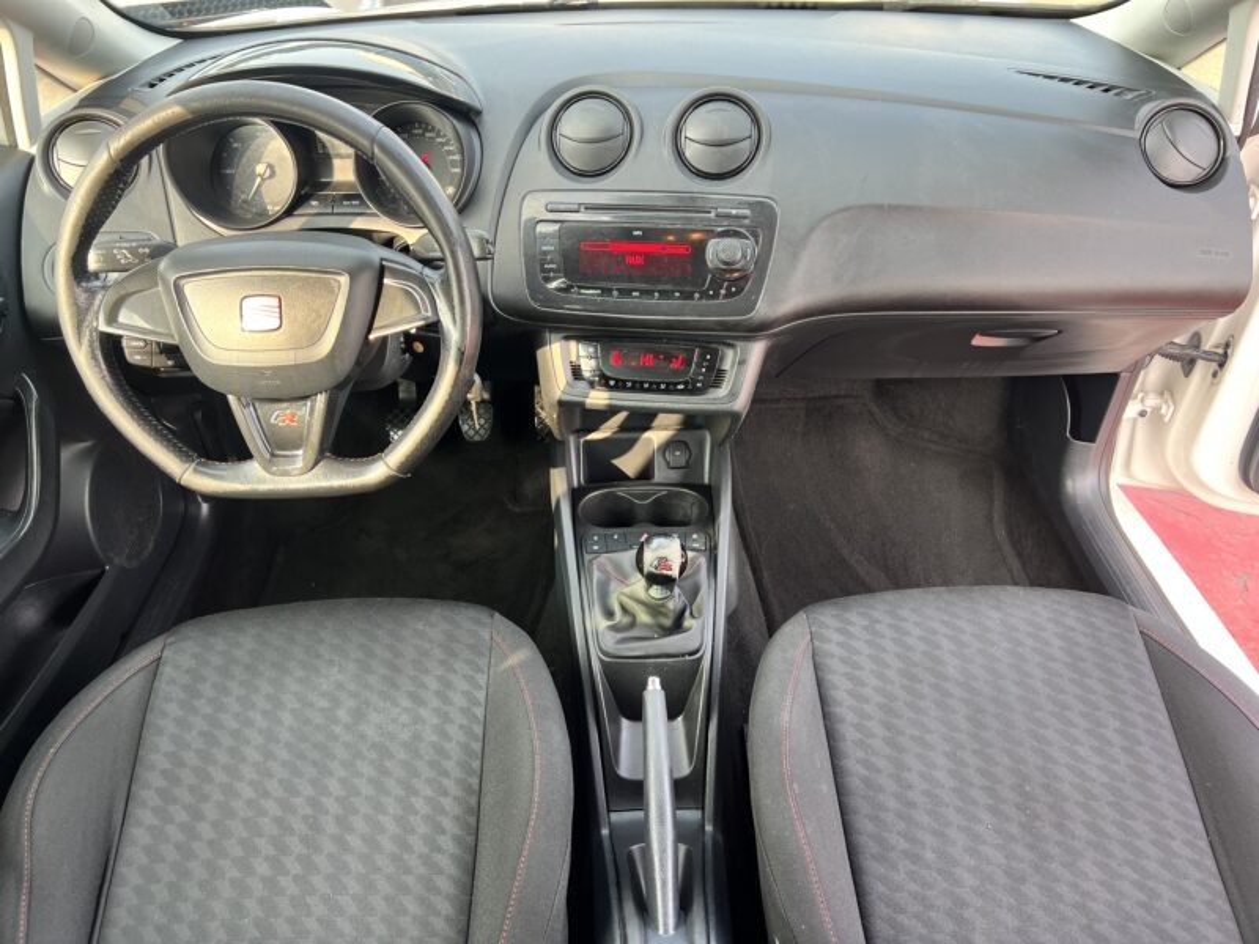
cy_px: 472
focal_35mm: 26
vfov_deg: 53.1
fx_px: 946
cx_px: 630
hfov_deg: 67.3
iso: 64
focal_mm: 5.7
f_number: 1.5
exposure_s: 1/121
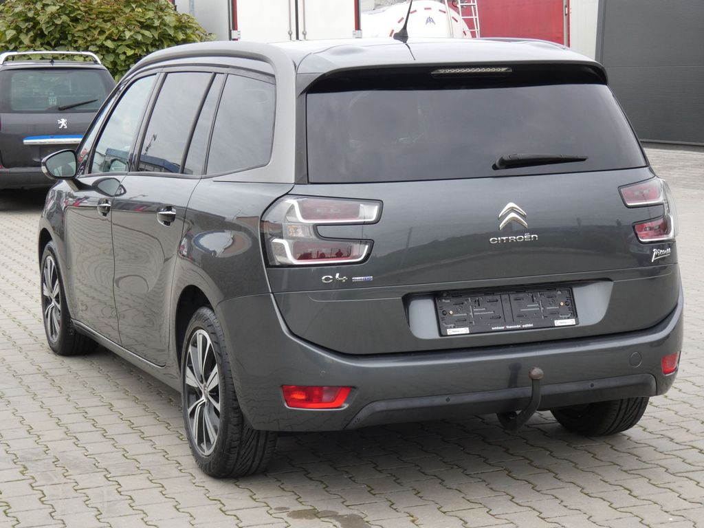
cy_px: 264
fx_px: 1505
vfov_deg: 19.9
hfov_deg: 26.3
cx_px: 352
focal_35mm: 74
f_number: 5.6
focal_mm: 13.3
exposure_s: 1/80
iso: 100
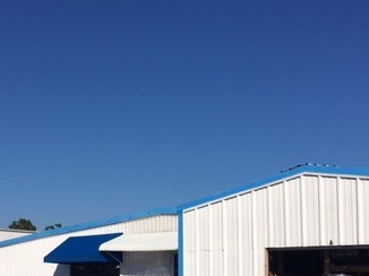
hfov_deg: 33.7
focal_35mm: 57
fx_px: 607
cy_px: 212
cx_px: 147
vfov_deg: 25.3
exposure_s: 1/4525
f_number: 2.2
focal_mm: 4.15
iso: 25
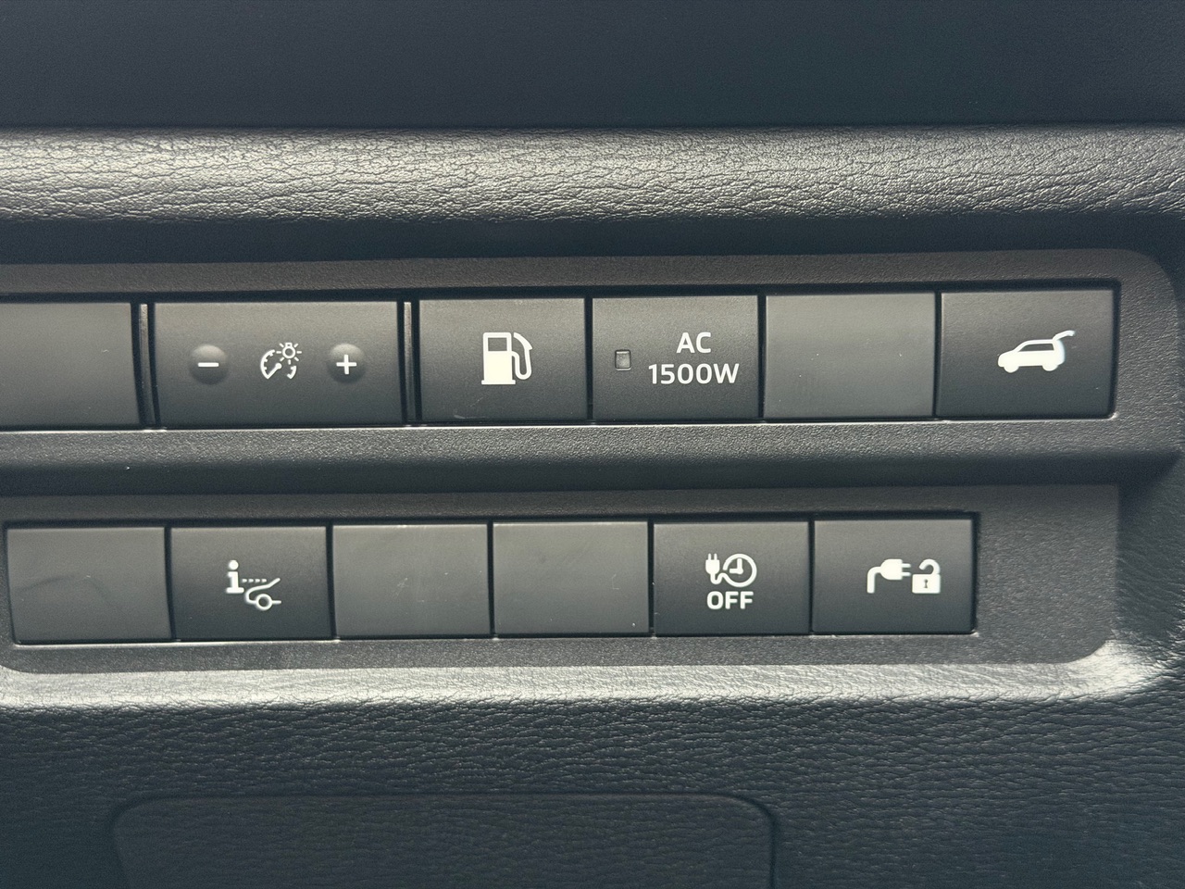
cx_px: 592
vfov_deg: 30.3
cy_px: 444
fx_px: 1643
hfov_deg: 39.7
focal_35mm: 48
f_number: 1.78
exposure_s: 1/25
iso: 800
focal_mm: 6.76
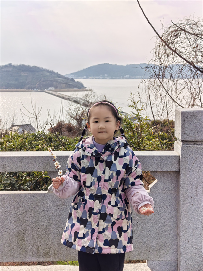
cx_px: 102
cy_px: 136
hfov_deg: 27.0
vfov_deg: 35.5
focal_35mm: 54
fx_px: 422
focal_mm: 5.72
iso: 80
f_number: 2
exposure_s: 1/3012
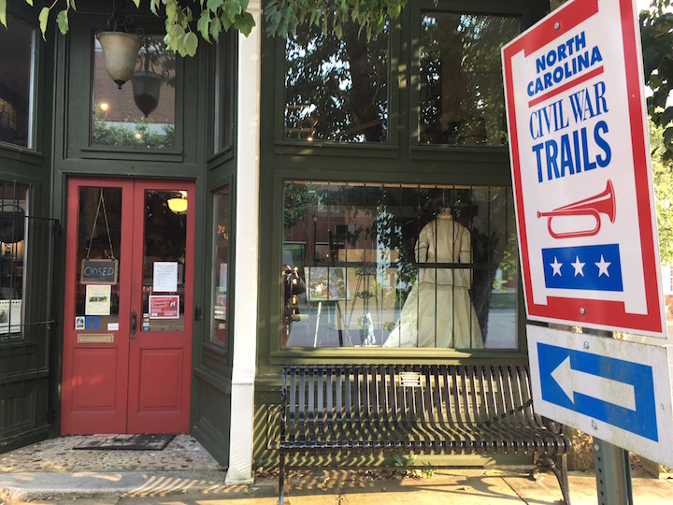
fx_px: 564
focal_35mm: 29
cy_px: 252
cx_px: 336
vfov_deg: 48.2
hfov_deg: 61.7
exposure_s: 1/60
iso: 25
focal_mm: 4.15
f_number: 2.2
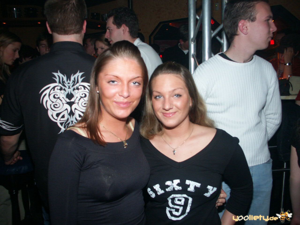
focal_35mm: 28
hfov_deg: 63.4
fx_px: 243
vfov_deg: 49.7
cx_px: 150
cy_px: 112
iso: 200
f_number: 2.8
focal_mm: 7.21
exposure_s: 1/45
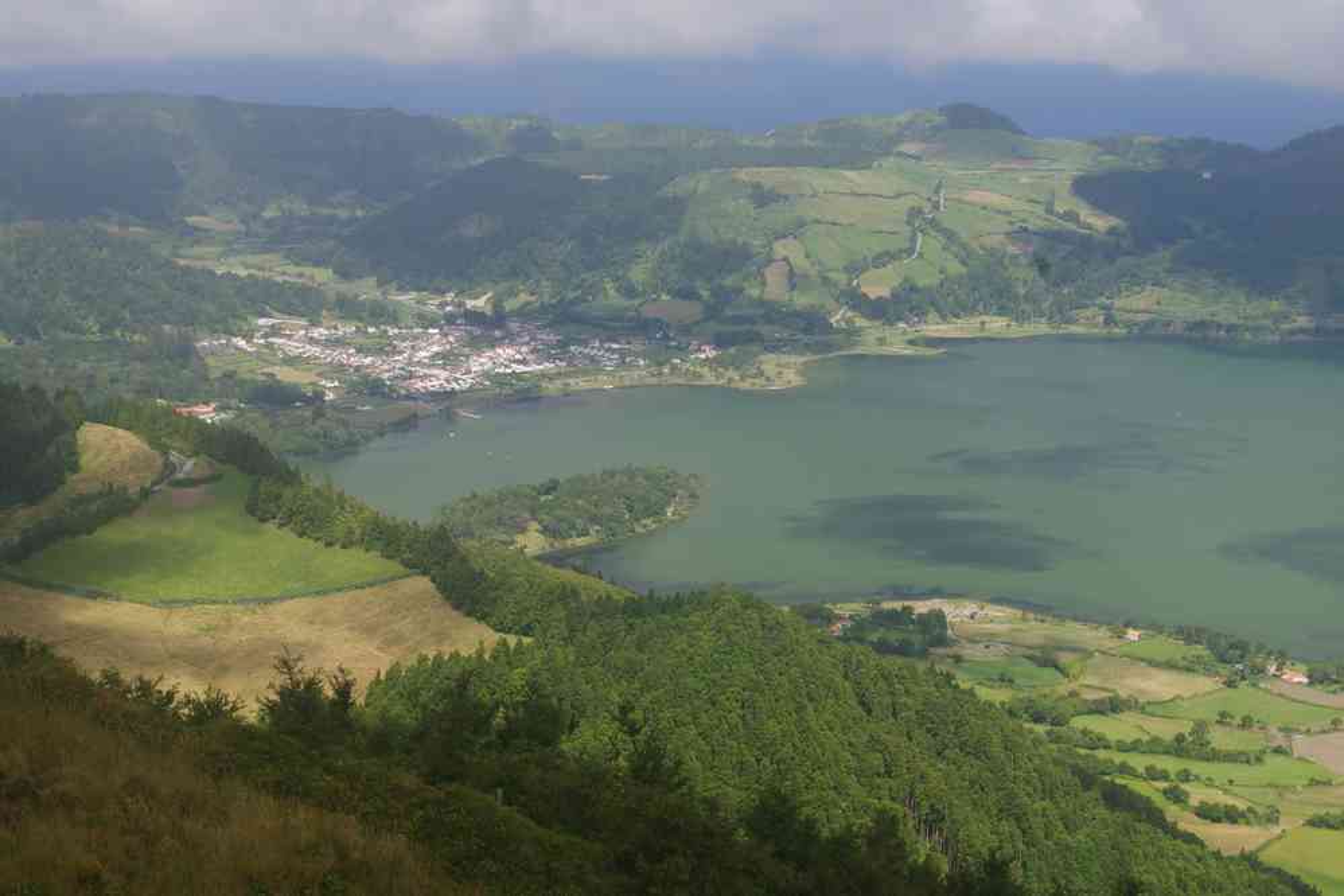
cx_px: 672
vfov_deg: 21.1
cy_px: 448
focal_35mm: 64
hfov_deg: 31.2
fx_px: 2408
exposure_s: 1/80
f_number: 11
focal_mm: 43
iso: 200
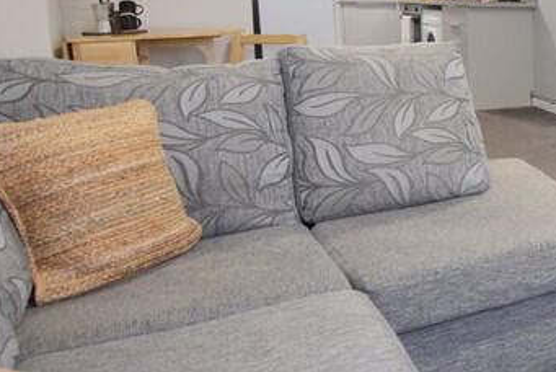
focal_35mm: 45
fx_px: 696
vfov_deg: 29.5
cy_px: 95
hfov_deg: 32.6
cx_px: 724
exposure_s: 1/60
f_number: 3.5
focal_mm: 10
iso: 1800
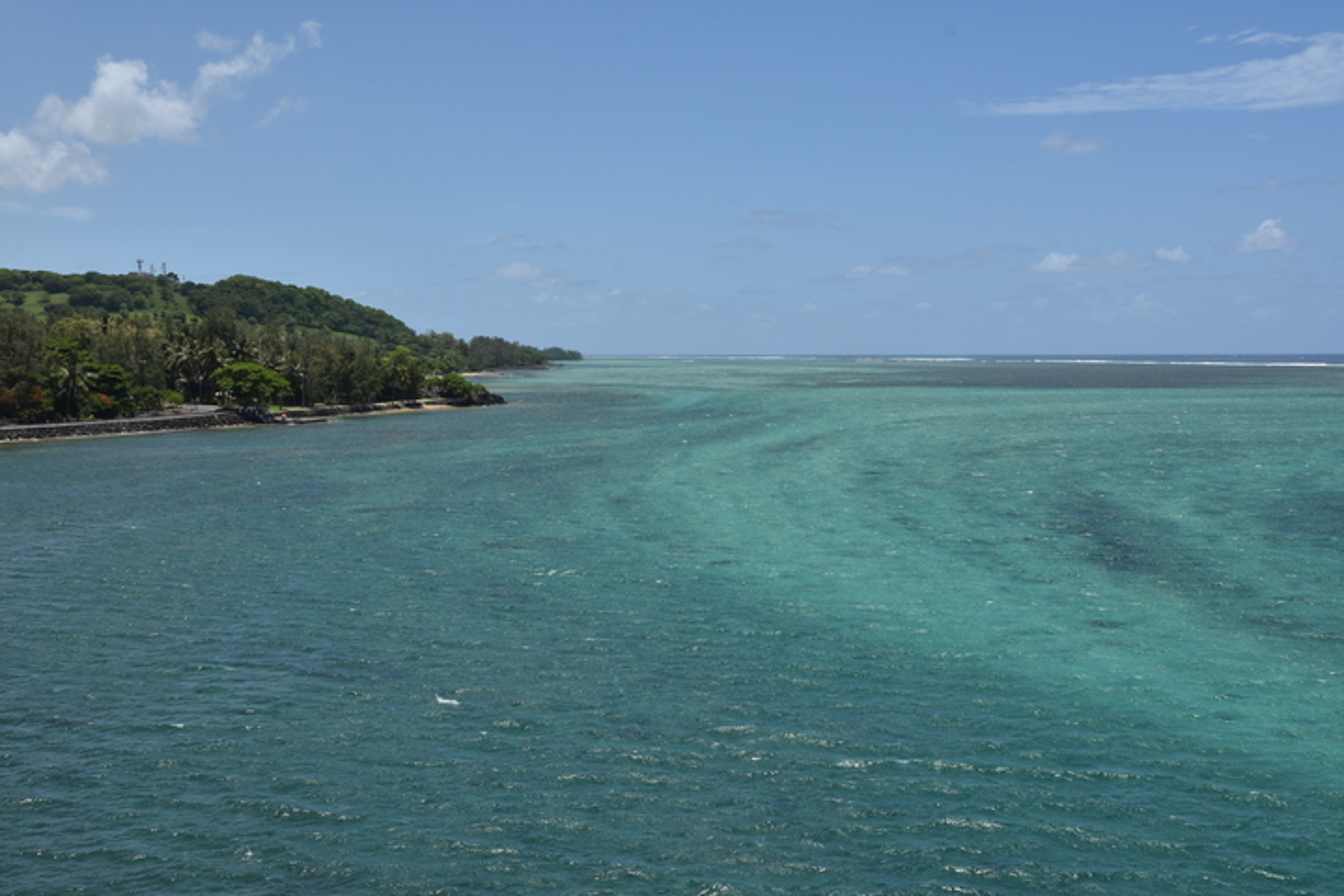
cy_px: 448
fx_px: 1568
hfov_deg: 46.4
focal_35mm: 42
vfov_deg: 31.9
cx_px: 672
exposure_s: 1/500
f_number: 11
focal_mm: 28
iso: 200
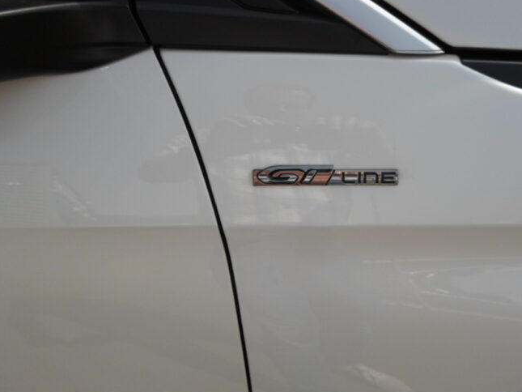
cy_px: 181
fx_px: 468
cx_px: 321
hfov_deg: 57.7
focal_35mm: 31
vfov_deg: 45.4
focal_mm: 4.5
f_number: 2.5
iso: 80
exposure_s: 1/1500
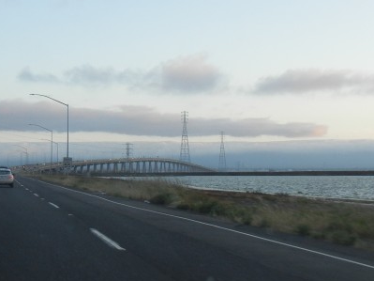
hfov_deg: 25.3
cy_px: 135
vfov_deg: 19.1
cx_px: 188
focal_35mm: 77
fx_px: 832
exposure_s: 1/164
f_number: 3.5
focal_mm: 5.4
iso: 160
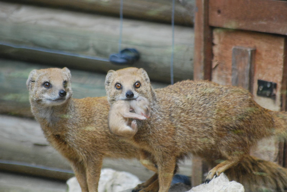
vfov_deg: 3.1
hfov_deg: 4.6
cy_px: 96
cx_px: 144
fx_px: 3592
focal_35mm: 450
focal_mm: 300
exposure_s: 1/500
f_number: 5.6
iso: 1000
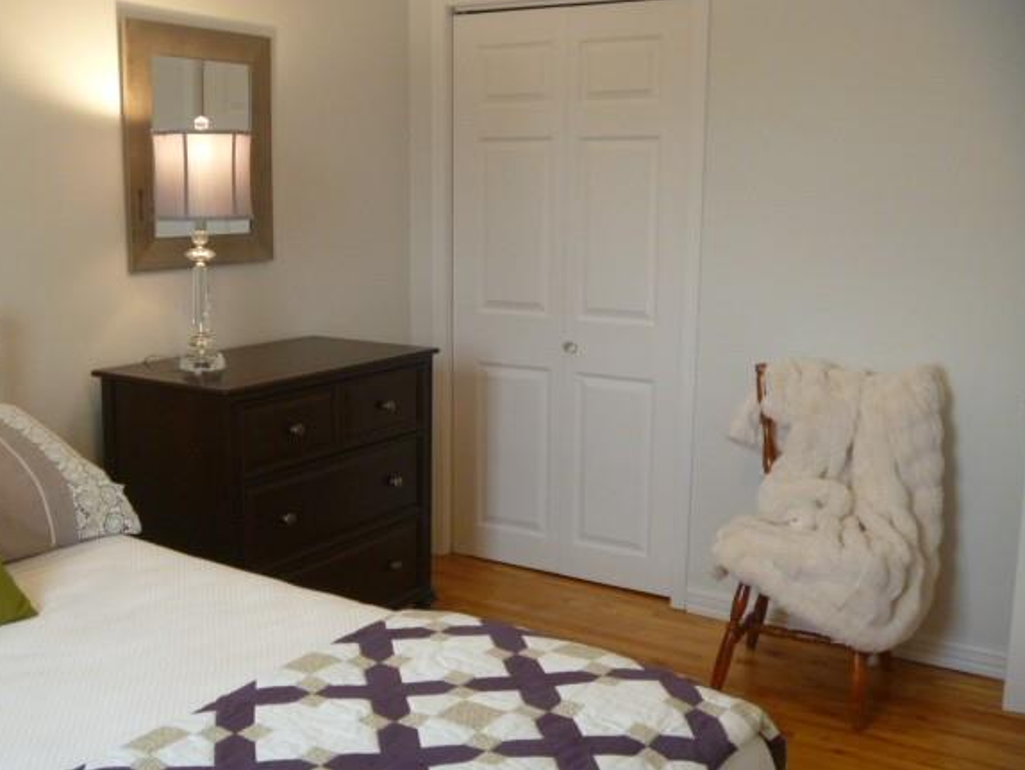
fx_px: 1155
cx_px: 473
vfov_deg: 36.8
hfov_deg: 47.8
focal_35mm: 39
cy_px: 400
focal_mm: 6.3
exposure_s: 1/30
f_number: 3.5
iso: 320
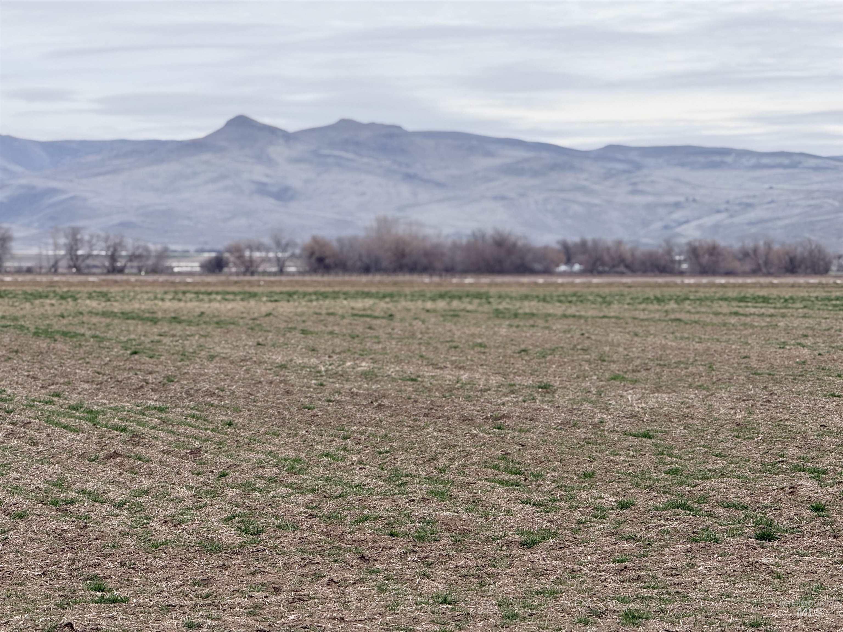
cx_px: 422
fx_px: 2922
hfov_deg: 16.4
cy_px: 316
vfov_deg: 12.3
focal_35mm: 120
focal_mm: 15.66
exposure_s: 1/601
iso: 50
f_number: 2.8
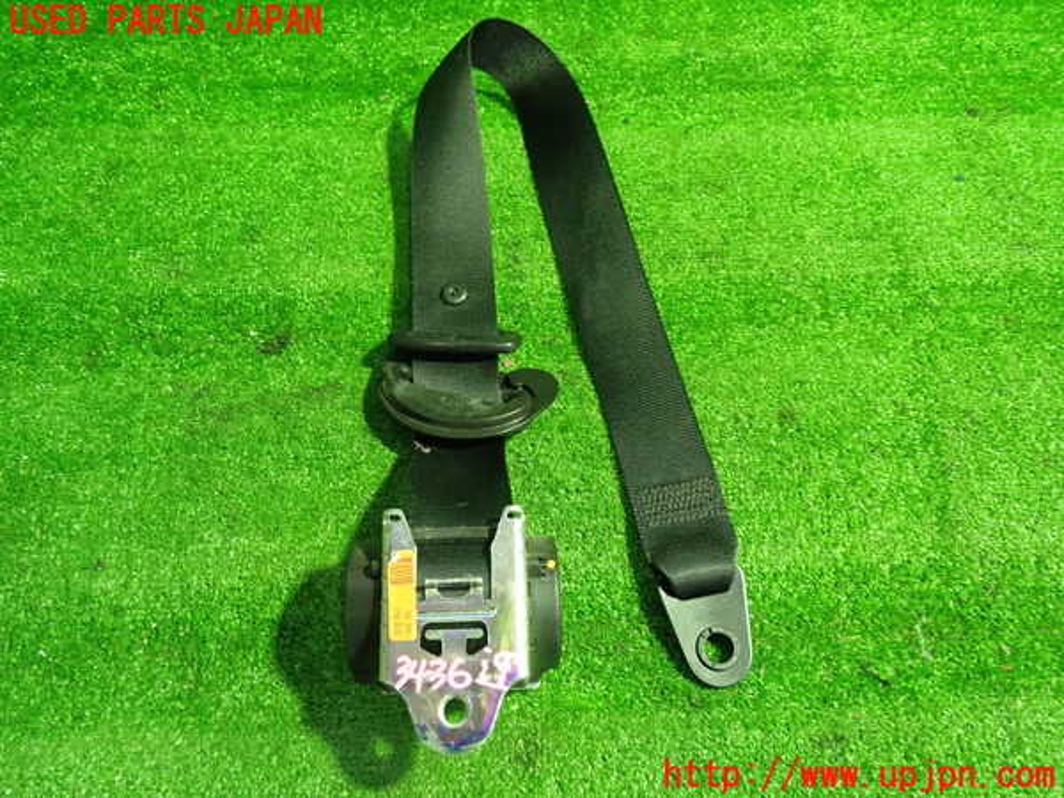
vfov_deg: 46.8
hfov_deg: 60.0
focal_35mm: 30
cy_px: 399
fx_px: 922
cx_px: 532
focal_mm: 5.4
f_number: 2.3
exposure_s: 1/30
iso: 500
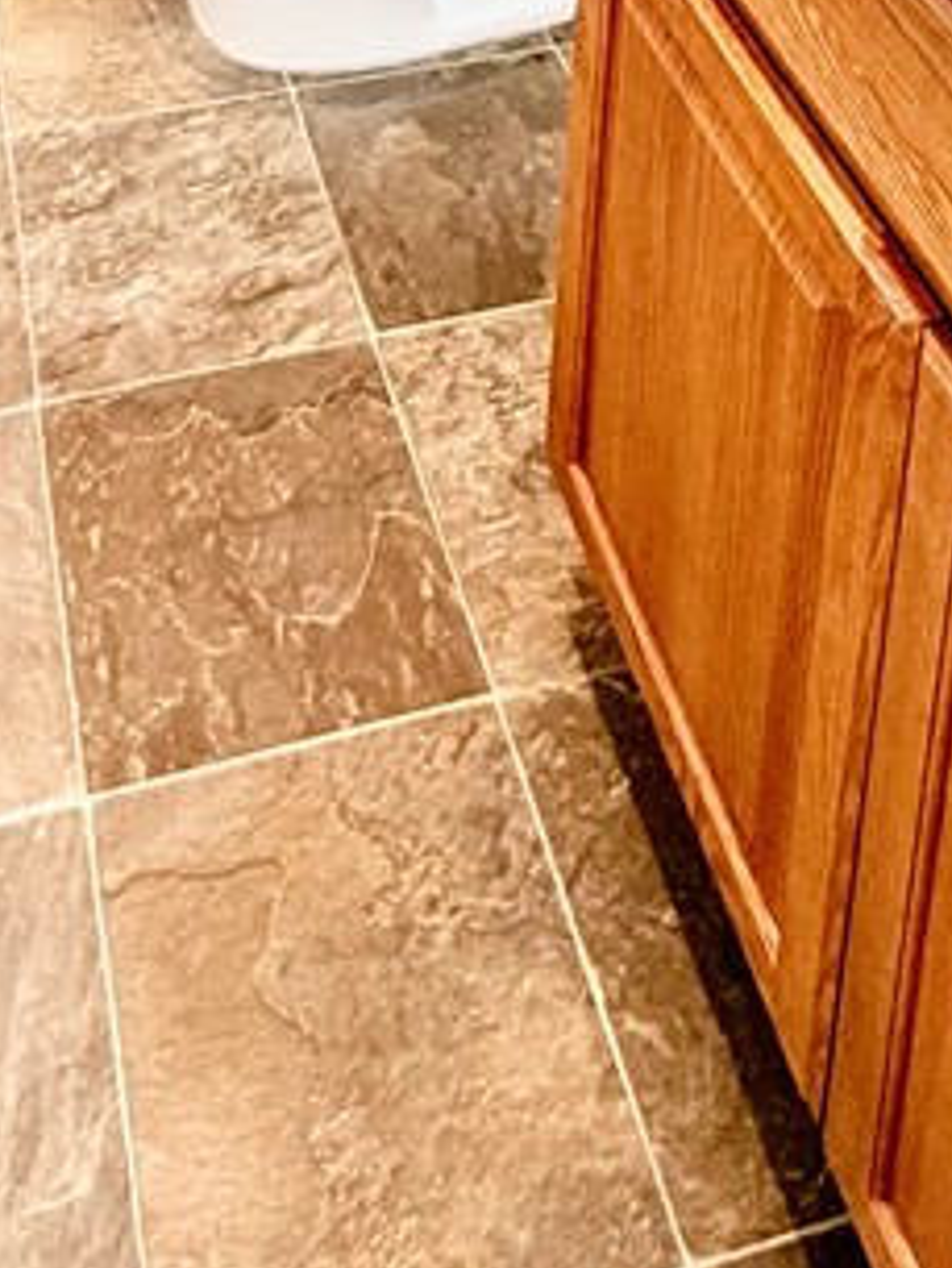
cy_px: -827
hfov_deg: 30.5
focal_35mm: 47
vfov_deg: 24.9
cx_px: 254
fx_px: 1722
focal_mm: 2.22
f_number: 2.2
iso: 200
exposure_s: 1/60
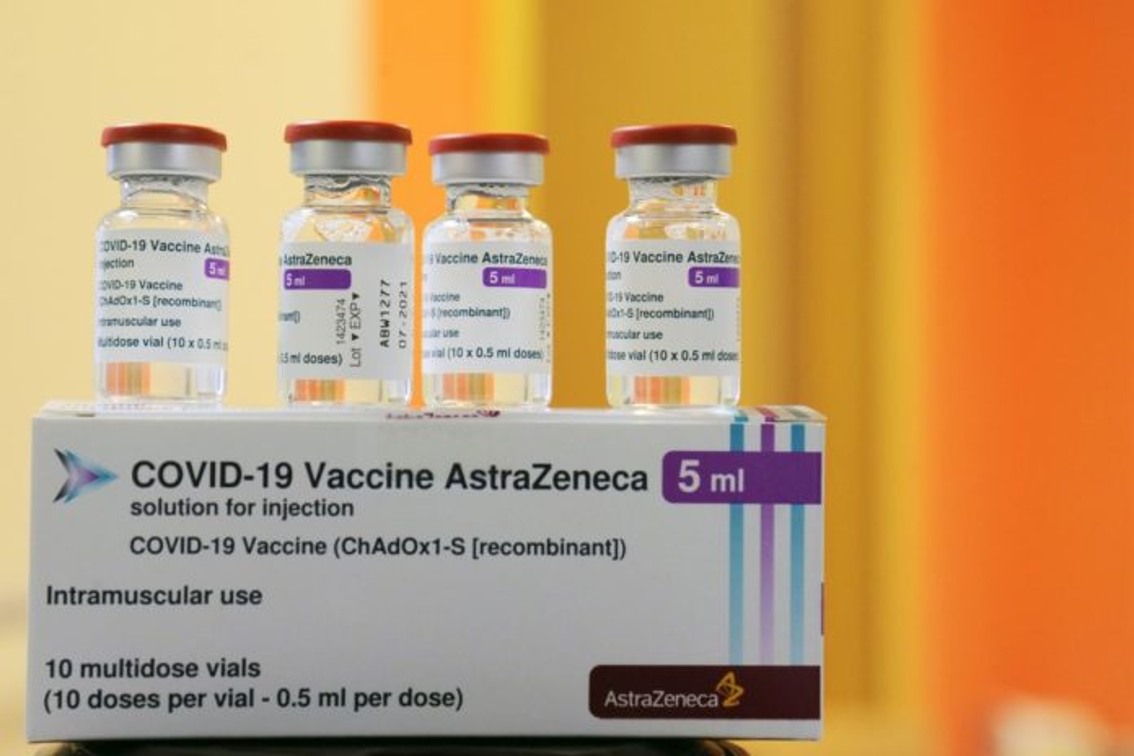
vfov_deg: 14.0
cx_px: 567
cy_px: 378
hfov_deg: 20.8
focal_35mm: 98
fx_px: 3087
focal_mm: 98
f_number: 7.1
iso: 2000
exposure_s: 1/60
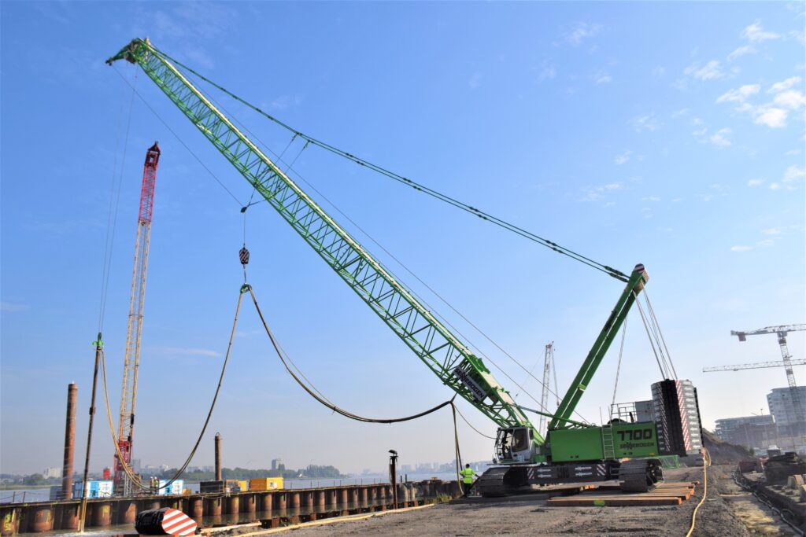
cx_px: 403
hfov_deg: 67.4
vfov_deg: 47.9
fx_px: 605
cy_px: 268
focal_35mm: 27
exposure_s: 1/500
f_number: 11
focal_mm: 18
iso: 200
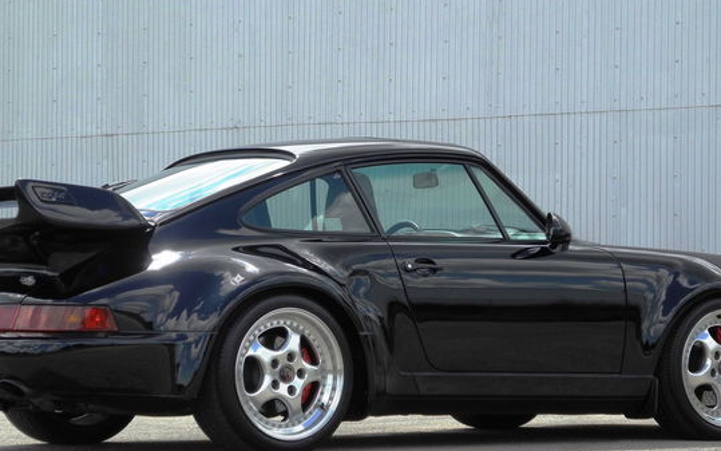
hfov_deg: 14.7
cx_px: 342
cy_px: 230
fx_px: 2791
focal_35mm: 142
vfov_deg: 9.2
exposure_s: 1/492
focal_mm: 20.1
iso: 100
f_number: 4.5
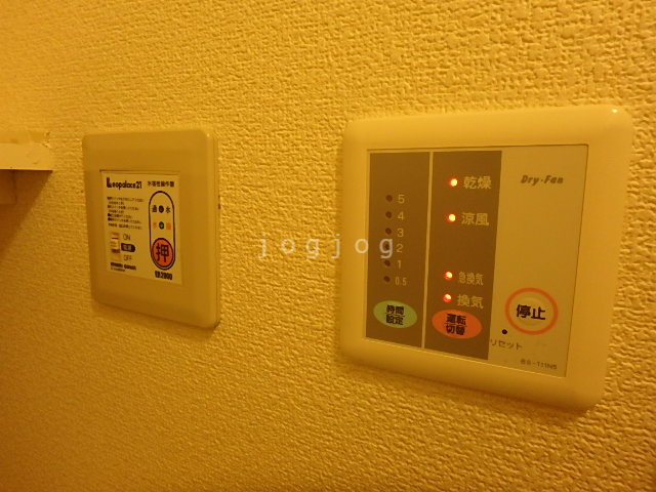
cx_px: 328
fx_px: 398
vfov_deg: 63.4
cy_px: 246
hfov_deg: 79.0
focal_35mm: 21
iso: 400
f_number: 3.5
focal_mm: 3.7
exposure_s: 1/30
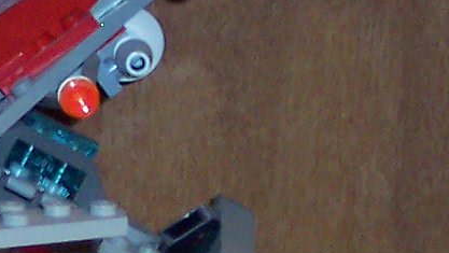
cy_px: 212
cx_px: -384
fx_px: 5050
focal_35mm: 424
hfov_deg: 5.0
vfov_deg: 2.9
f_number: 3.4
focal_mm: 13.3
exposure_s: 1/45
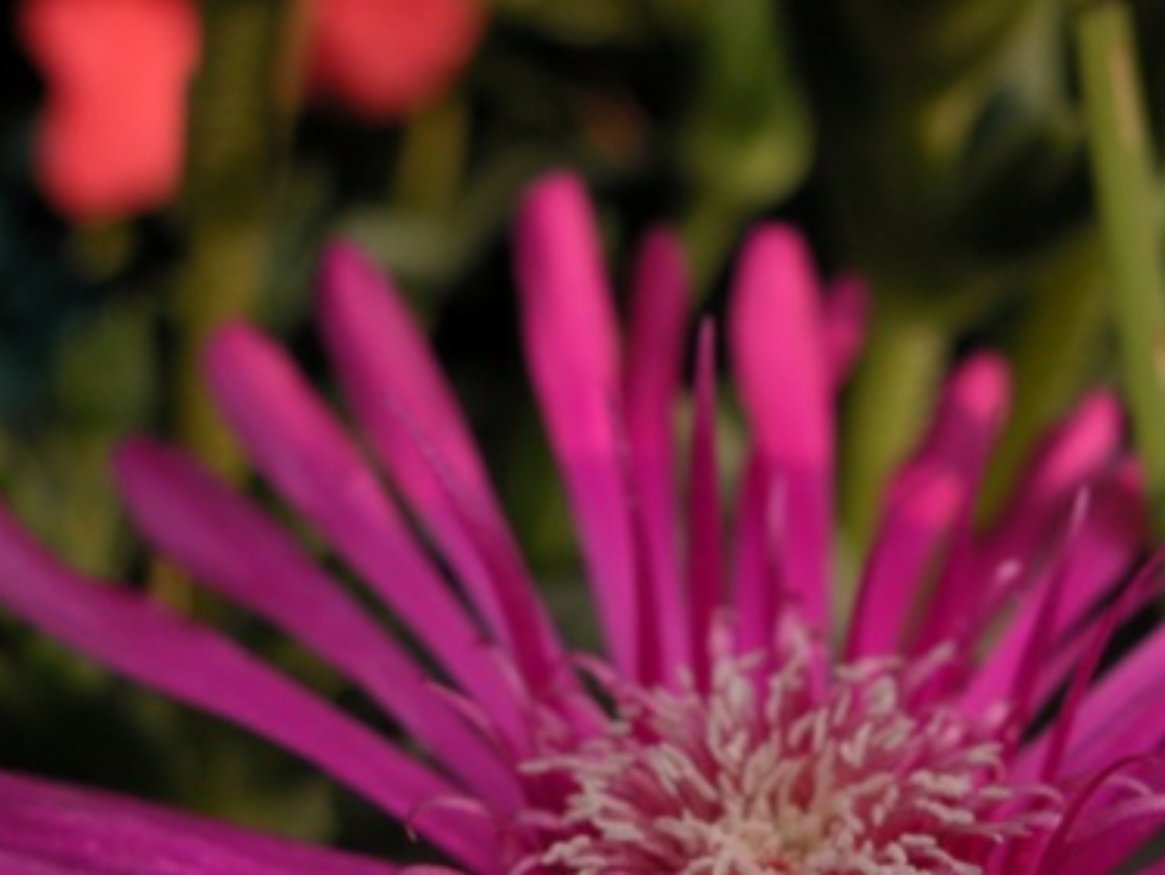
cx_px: 754
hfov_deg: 29.6
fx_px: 2189
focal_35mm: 65
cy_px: 660
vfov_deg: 22.4
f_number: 7
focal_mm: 9.7
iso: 100
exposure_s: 1/211
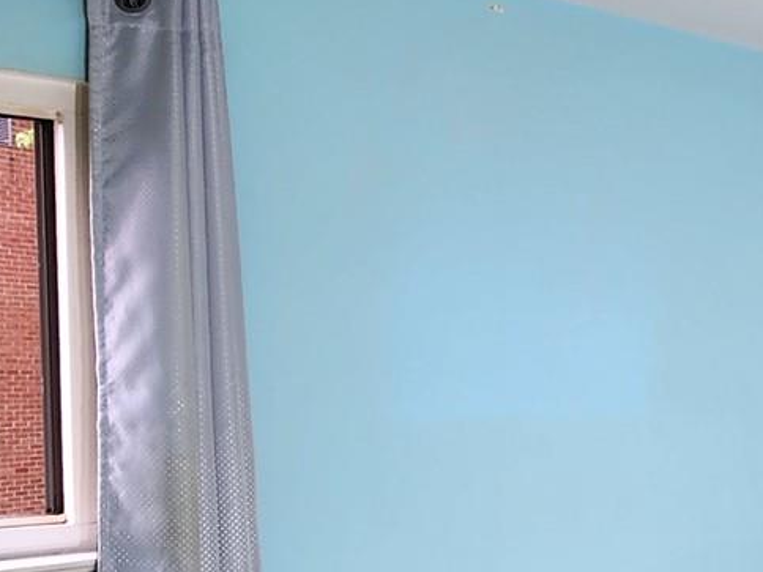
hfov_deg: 26.3
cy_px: 421
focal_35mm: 55
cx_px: 1124
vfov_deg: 26.3
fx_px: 1212
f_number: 2.2
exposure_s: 1/60
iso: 64
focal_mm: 2.2
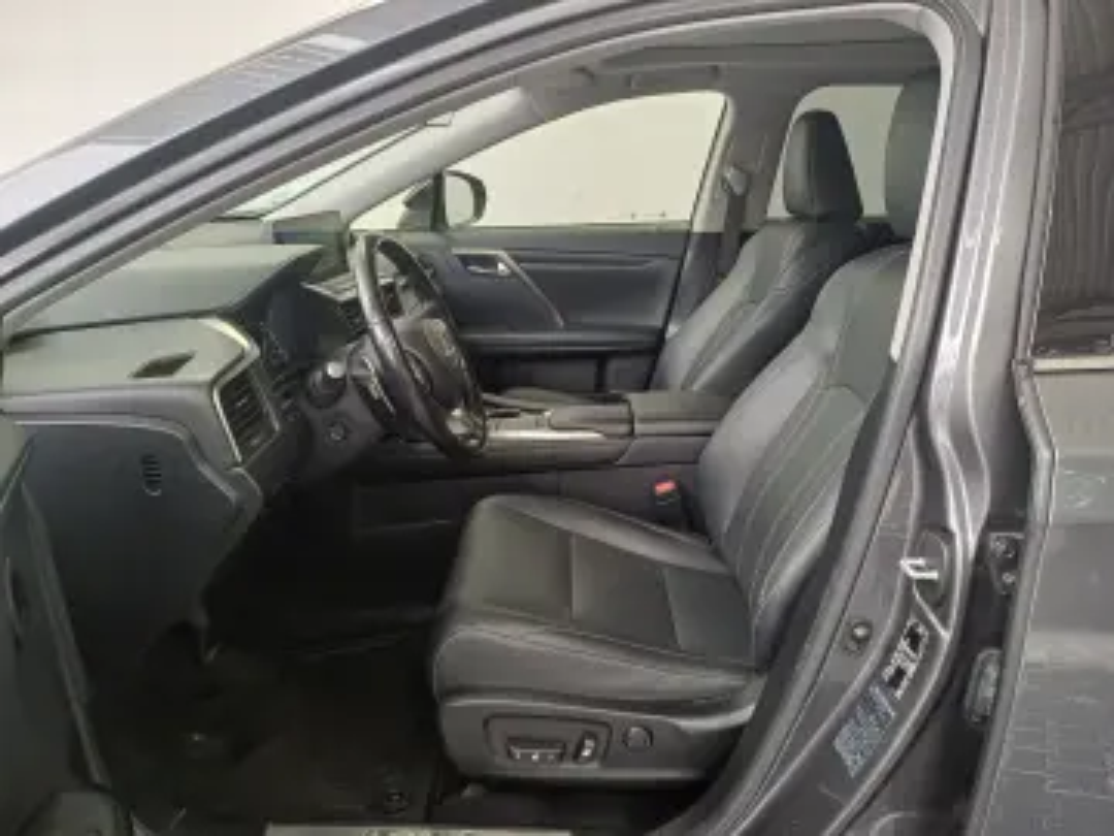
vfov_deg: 54.9
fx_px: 805
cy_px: 418
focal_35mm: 25
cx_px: 557
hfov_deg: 69.4
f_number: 1.8
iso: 64
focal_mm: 4.65
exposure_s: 1/50
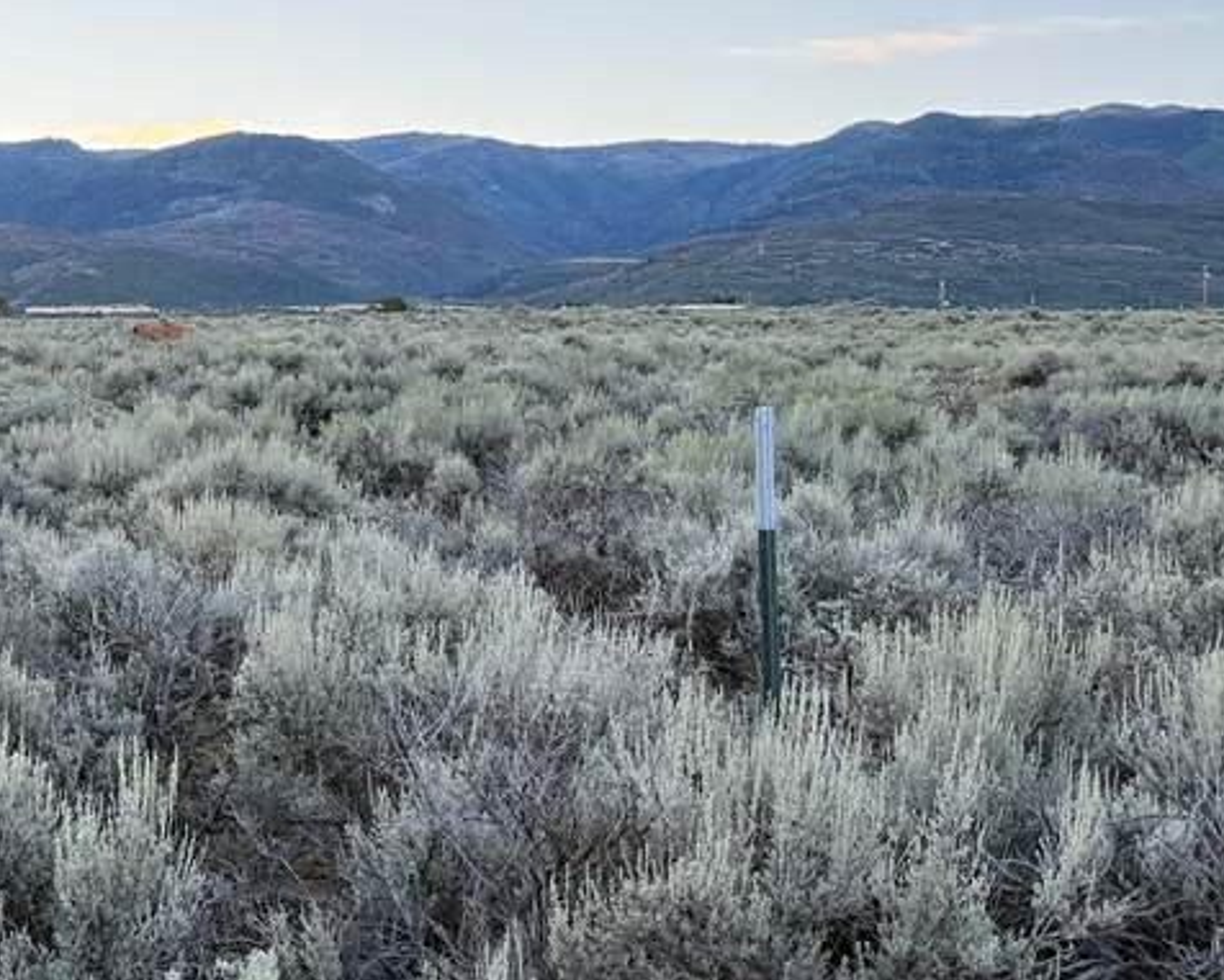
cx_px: -257
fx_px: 2283
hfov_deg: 26.6
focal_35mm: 63
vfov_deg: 24.0
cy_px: 283
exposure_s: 1/243
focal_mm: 6.76
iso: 125
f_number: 1.78
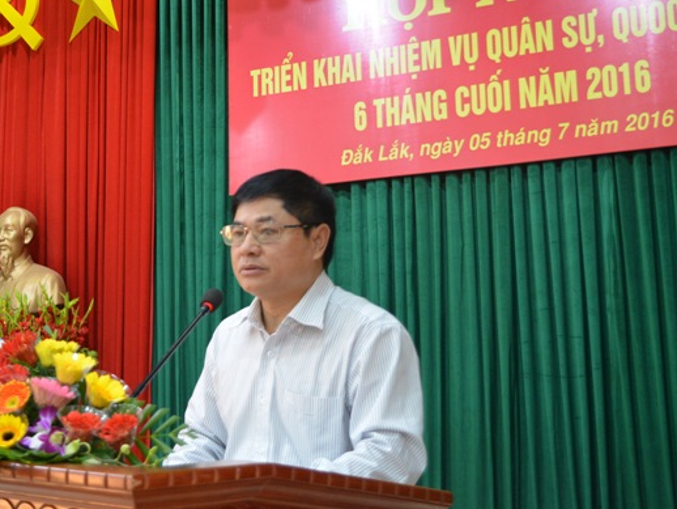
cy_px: 191
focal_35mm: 58
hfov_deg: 33.0
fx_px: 1129
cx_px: 206
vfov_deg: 25.3
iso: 1600
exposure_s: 1/25
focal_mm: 27
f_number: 4
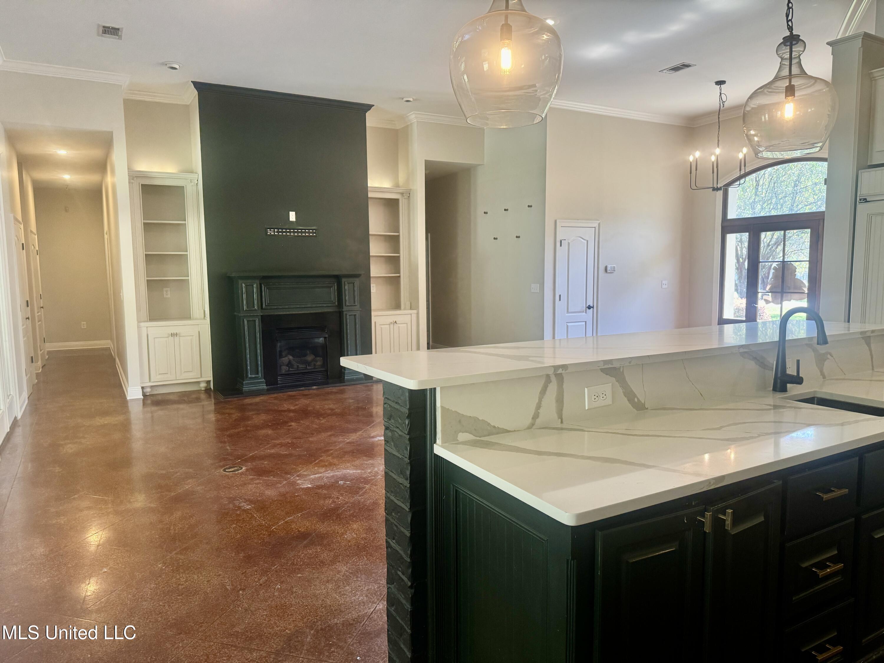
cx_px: 442
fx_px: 613
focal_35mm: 24
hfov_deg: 71.6
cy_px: 332
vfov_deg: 56.8
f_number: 1.78
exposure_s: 1/120
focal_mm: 6.76
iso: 200
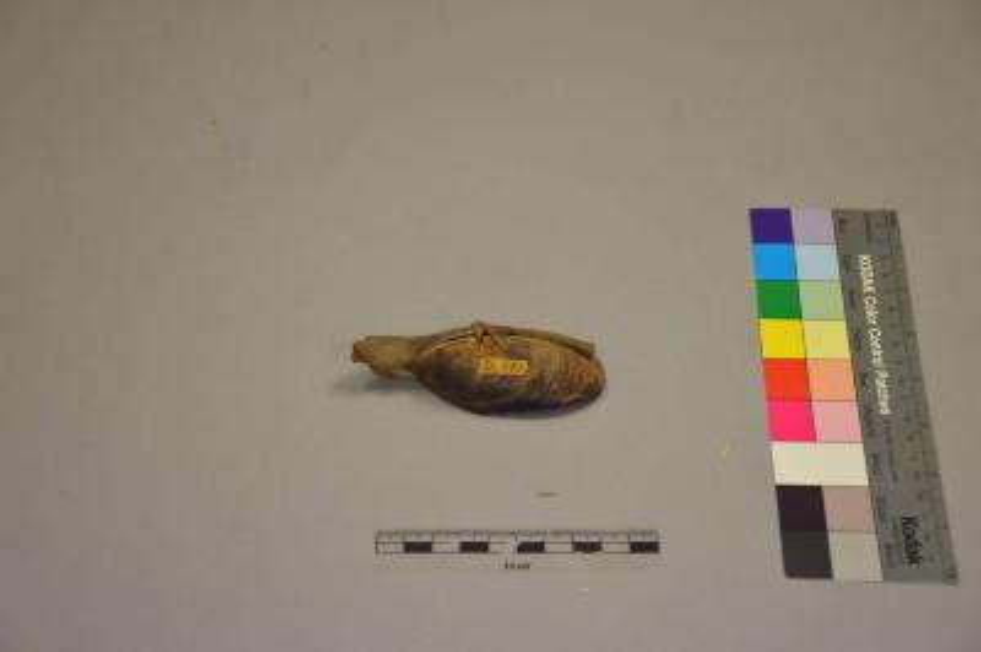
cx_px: 490
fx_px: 2450
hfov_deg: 22.6
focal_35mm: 90
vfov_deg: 15.2
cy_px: 326
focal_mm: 60
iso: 1250
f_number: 5
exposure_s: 1/60
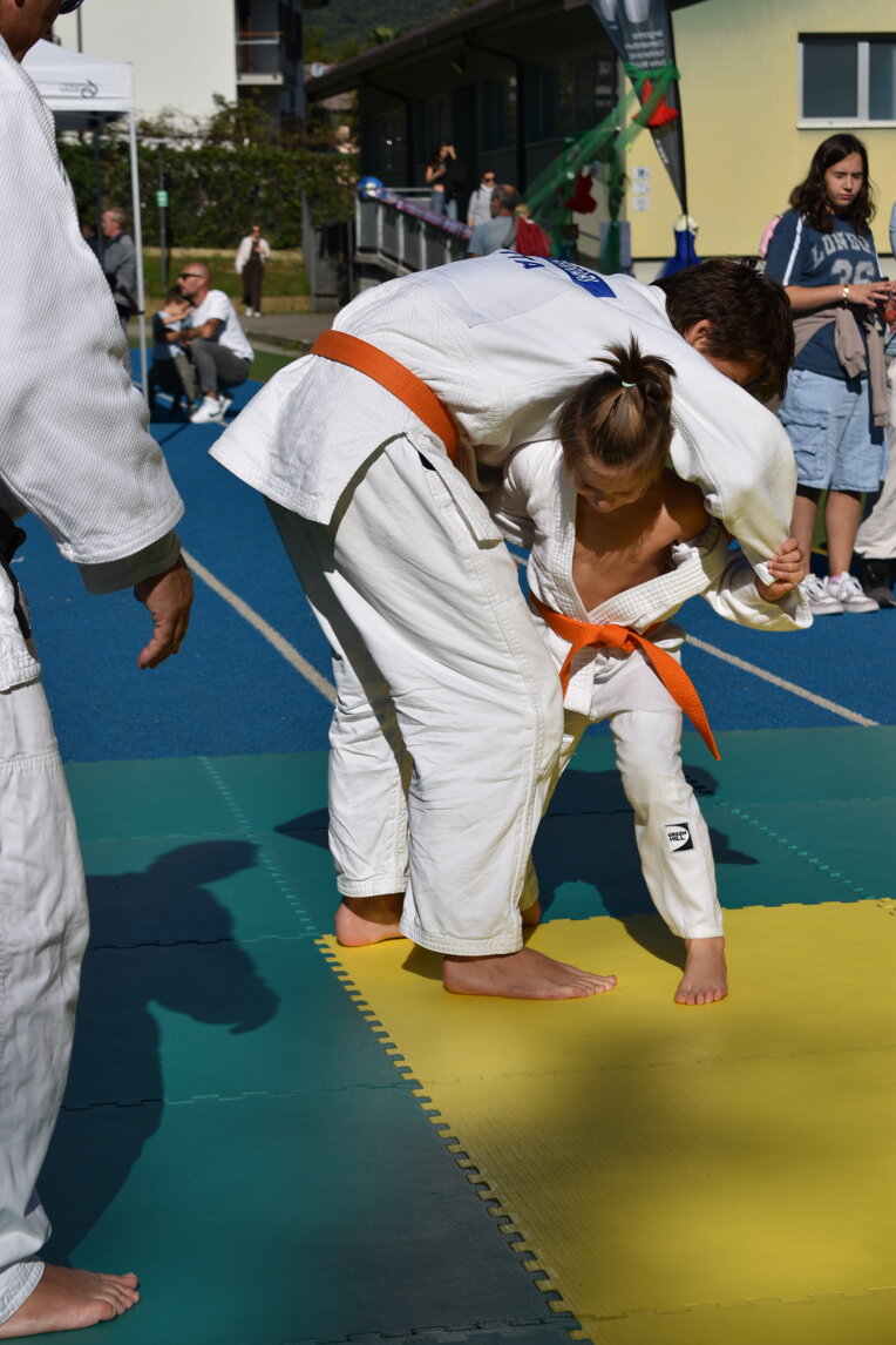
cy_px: 672
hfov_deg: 16.6
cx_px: 448
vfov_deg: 24.6
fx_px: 3080
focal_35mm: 82
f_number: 7.1
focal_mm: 55
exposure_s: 1/1000
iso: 100
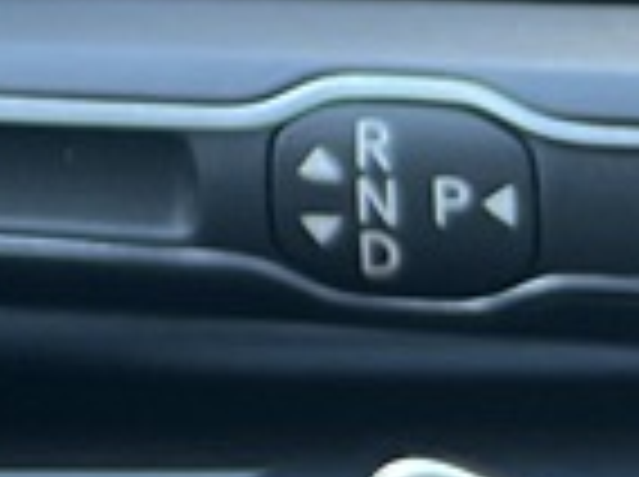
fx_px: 3465
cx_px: -1570
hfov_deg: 8.1
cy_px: -500
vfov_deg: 7.5
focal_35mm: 188
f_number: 1.5
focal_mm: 5.7
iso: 125
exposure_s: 1/67
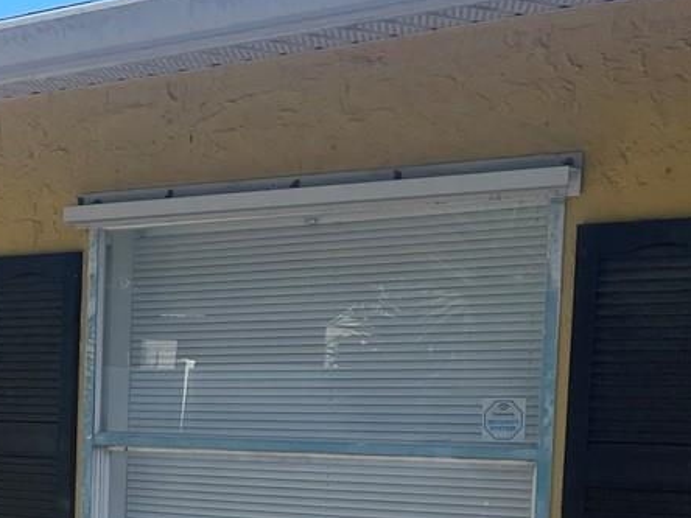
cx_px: -296
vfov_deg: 16.0
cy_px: 551
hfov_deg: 19.4
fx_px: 1797
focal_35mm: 90
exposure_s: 1/2545
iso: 32
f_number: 1.6
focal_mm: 5.1
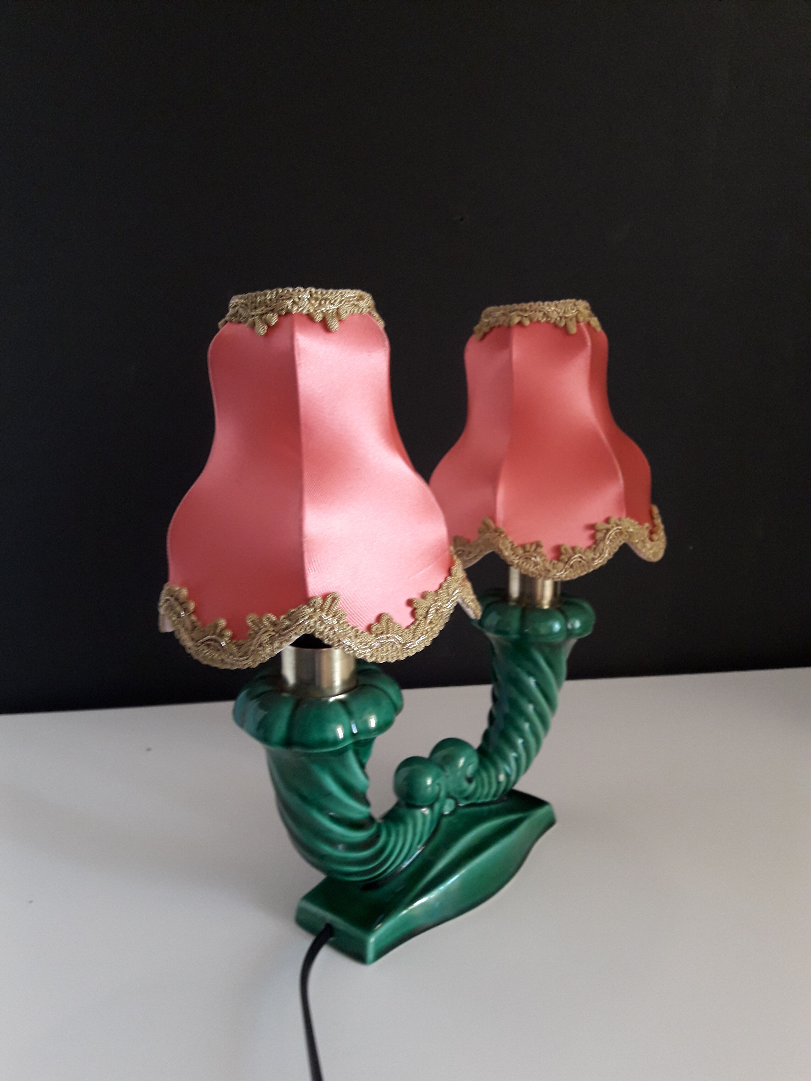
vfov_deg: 63.4
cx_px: 406
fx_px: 875
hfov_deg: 49.7
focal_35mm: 28
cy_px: 540
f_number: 1.9
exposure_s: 1/33
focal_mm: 3.7
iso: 100
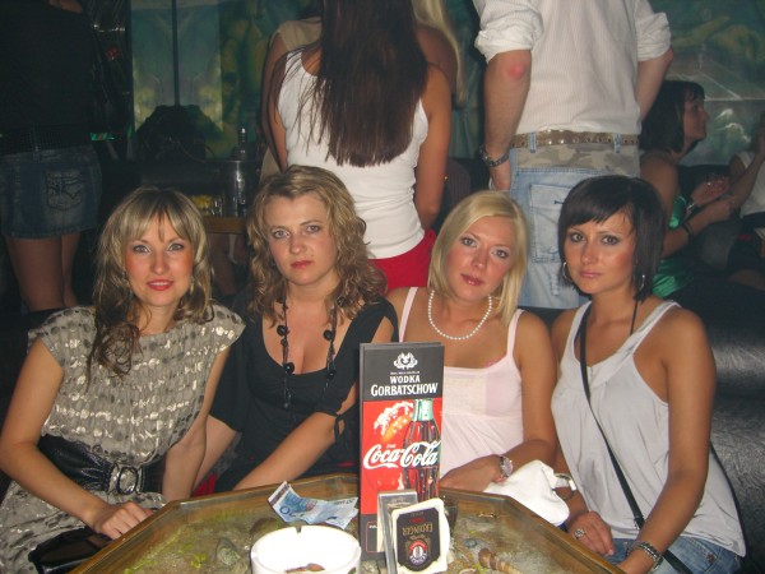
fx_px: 840
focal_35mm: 38
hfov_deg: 49.0
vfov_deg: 37.7
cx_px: 382
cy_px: 287
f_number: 2.8
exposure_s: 1/60
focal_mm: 7.9
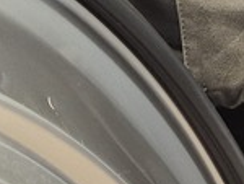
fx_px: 1108
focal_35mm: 157
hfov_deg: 11.5
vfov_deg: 8.2
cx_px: 454
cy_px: -342
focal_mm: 5.4
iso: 160
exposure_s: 1/180
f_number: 1.8
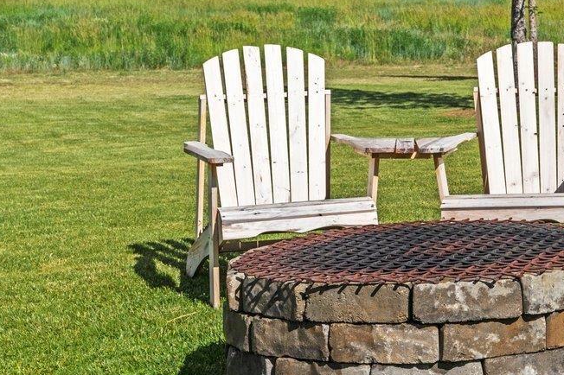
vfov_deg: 12.2
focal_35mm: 110
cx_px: 658
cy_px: -55
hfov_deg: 17.8
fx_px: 1722
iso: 400
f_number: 8
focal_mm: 35
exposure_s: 1/1500
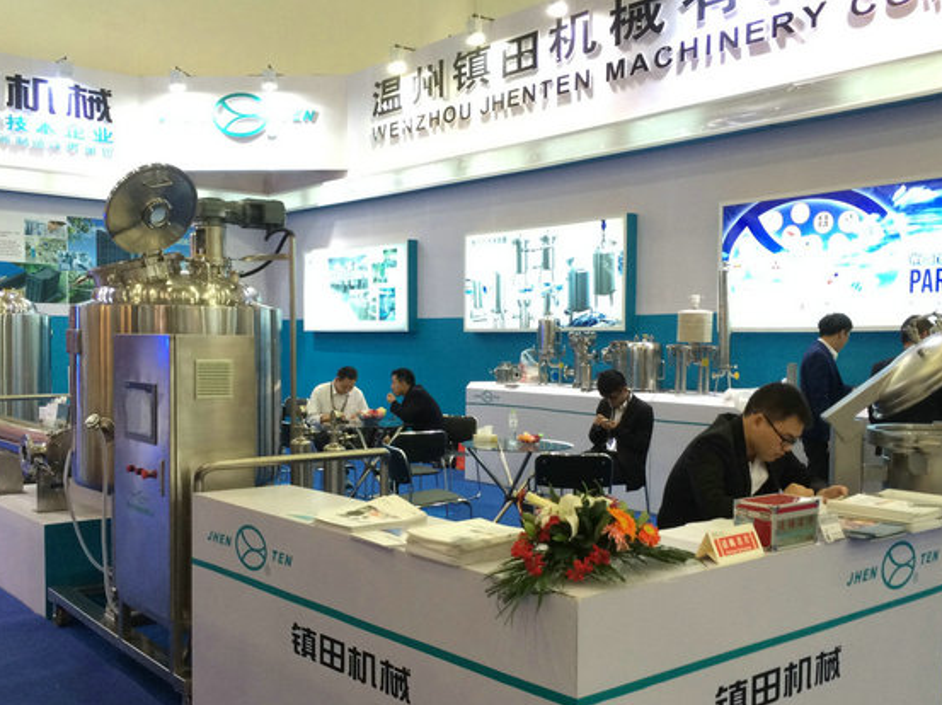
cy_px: 404
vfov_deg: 37.6
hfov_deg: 49.0
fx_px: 1033
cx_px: 453
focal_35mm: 38
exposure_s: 1/33
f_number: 2.2
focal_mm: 4.12
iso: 80
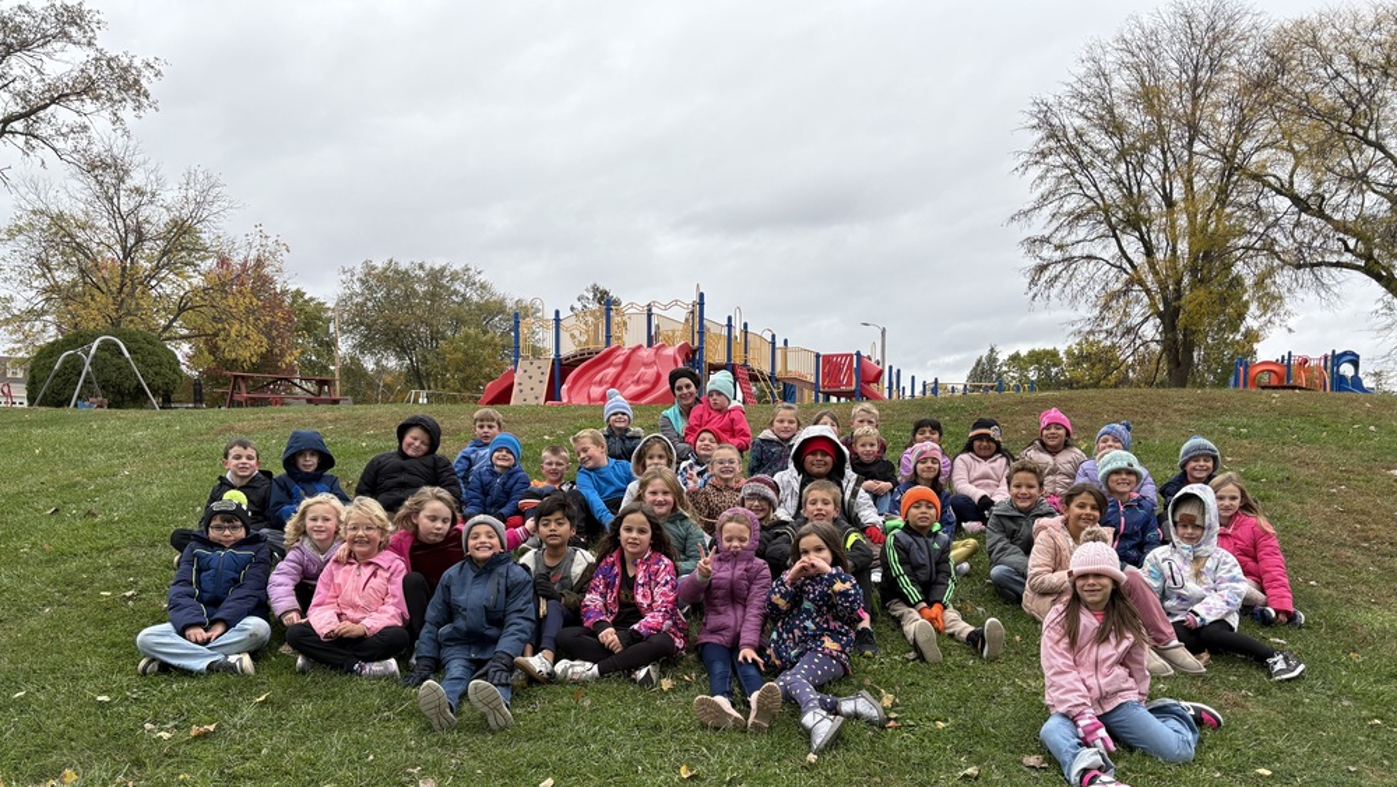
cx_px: 712
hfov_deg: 66.0
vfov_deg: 39.7
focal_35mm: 29
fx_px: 1074
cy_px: 523
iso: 50
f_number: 1.6
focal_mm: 5.96
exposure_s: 1/629
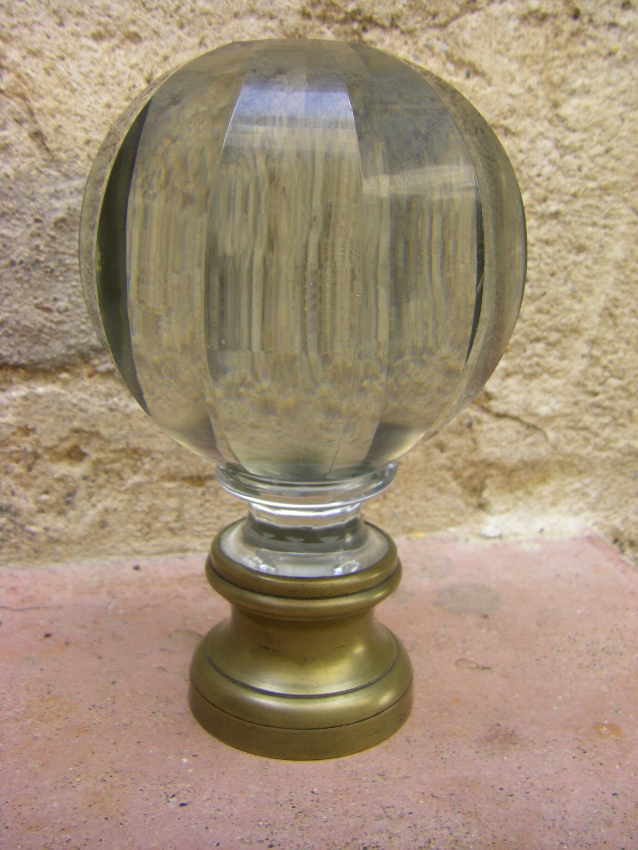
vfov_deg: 49.0
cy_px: 425
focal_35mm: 38
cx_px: 319
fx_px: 934
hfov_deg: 37.7
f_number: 3.5
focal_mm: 6.3
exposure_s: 1/100
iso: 100
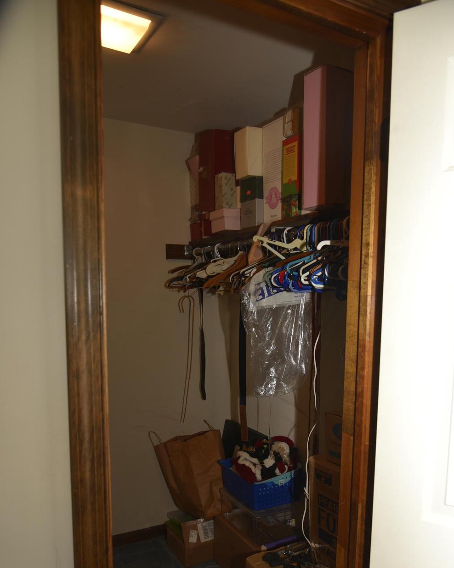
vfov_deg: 61.5
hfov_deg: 51.5
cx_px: 235
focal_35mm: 28
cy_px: 351
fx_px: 471
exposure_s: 1/60
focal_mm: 24
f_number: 5
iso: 200
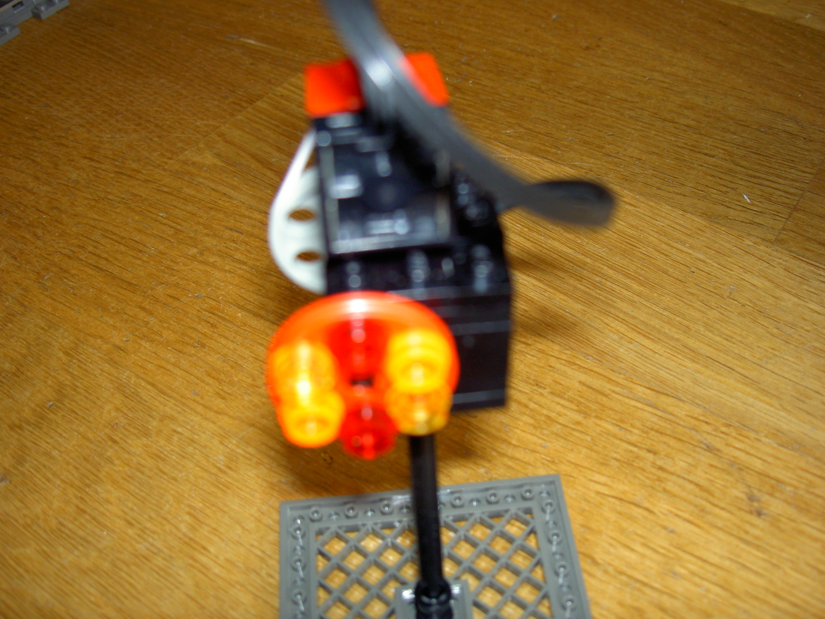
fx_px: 929
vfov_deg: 36.8
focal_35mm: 39
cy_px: 310
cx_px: 412
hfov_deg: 47.9
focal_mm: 8
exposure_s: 1/60
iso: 100
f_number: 2.8
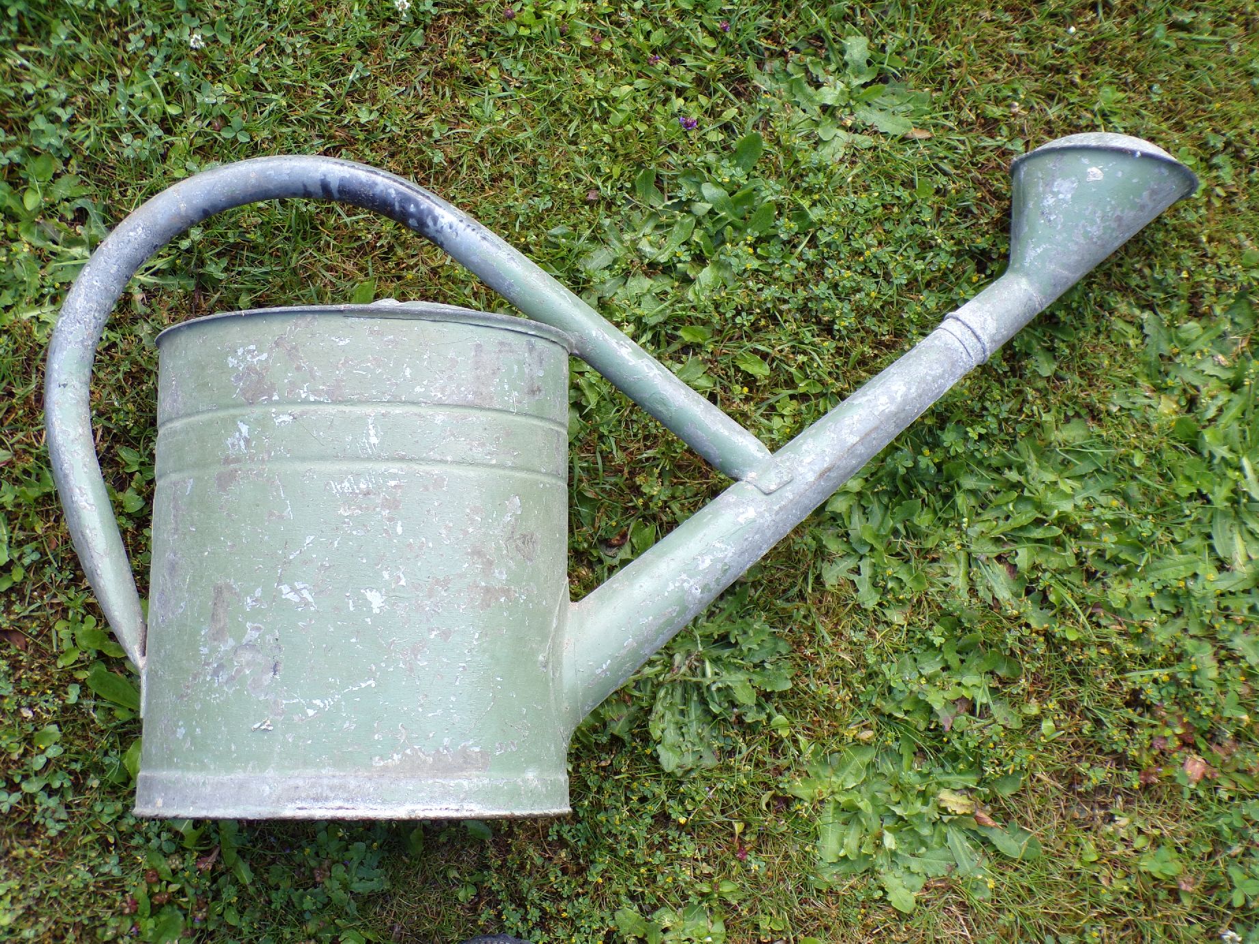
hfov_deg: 44.8
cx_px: 630
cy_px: 472
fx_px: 1527
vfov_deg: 34.3
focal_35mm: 42
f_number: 3.4
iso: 80
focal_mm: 7.6
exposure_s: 1/100
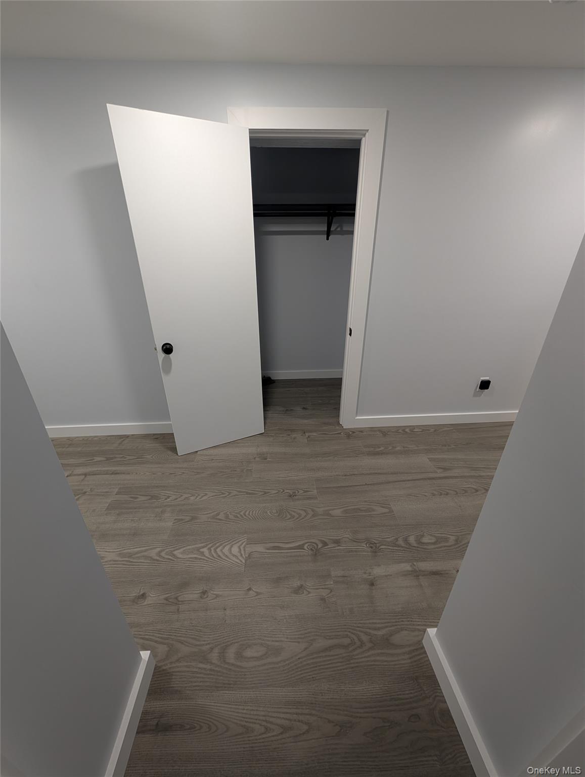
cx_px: 292
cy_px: 388
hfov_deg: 94.7
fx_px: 270
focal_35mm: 12
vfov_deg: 110.4
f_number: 1.7
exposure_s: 1/26.3
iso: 64
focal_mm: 2.02
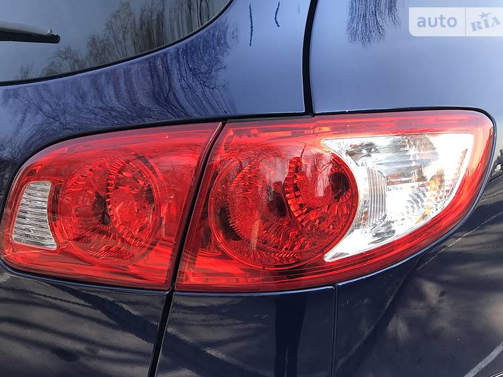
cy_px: 201
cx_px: 247
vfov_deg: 24.0
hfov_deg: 31.7
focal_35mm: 61
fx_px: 886
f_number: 2.8
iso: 20
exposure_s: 1/100
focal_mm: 6.6
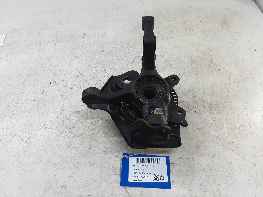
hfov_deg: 65.3
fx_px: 205
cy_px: 98
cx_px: 132
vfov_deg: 51.4
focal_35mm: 27
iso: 100
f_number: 1.9
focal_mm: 2.91
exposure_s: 1/50
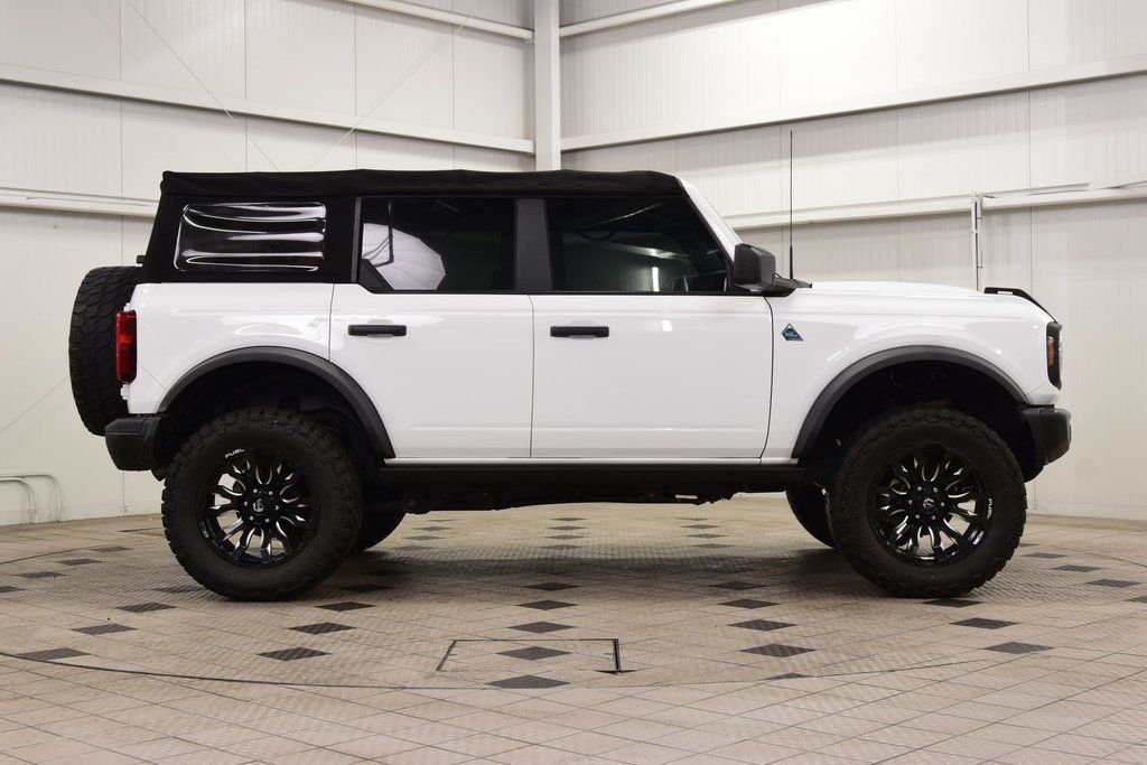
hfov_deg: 38.9
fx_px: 1625
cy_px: 382
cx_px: 574
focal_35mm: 51
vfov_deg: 26.5
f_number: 7.1
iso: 640
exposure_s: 1/30
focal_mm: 34
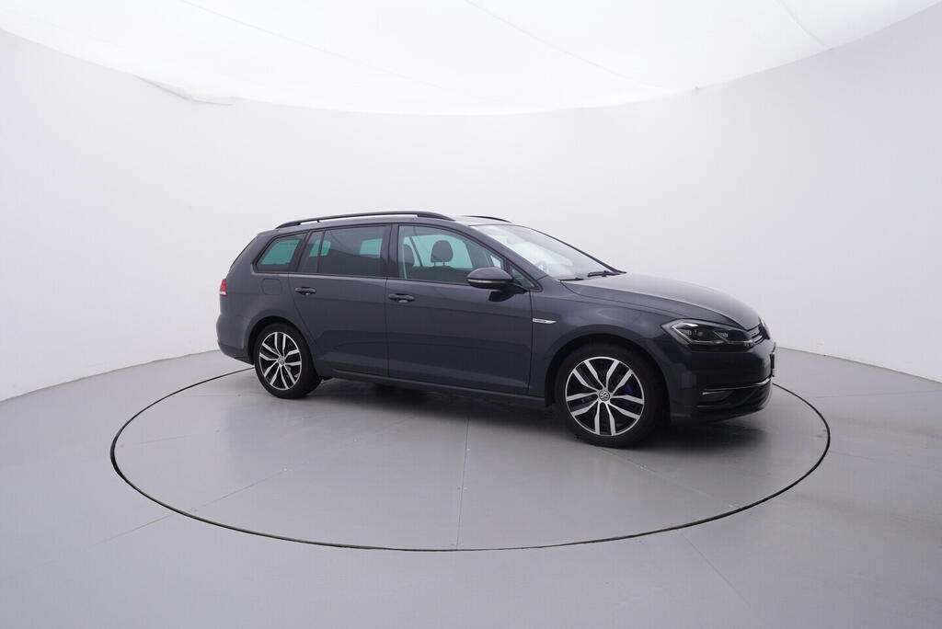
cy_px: 314
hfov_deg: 77.3
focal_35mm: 22
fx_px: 589
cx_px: 471
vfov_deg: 56.2
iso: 200
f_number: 5
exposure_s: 1/80
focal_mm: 15
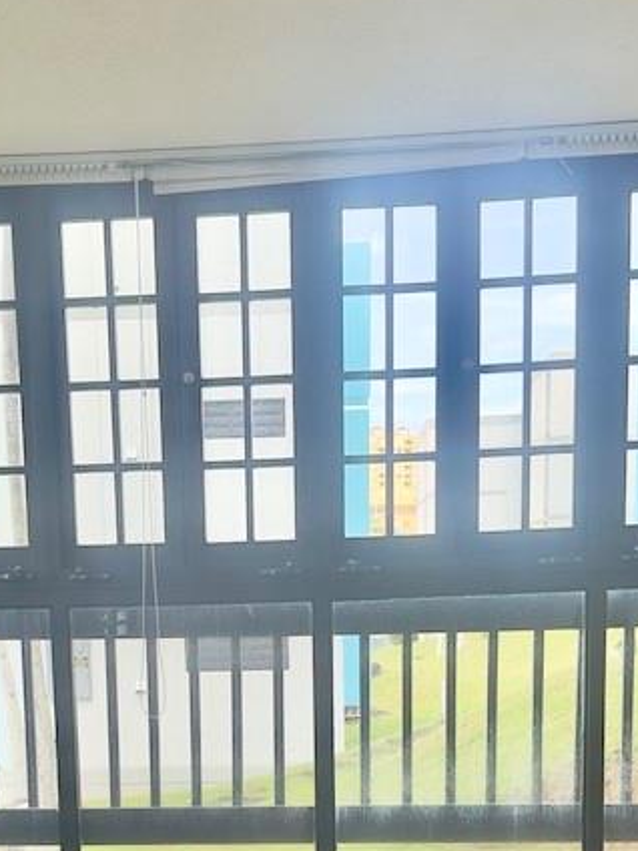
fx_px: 1425
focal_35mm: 58
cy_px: 807
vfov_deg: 31.3
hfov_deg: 25.1
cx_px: 233
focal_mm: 6.76
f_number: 1.78
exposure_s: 1/120
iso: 64
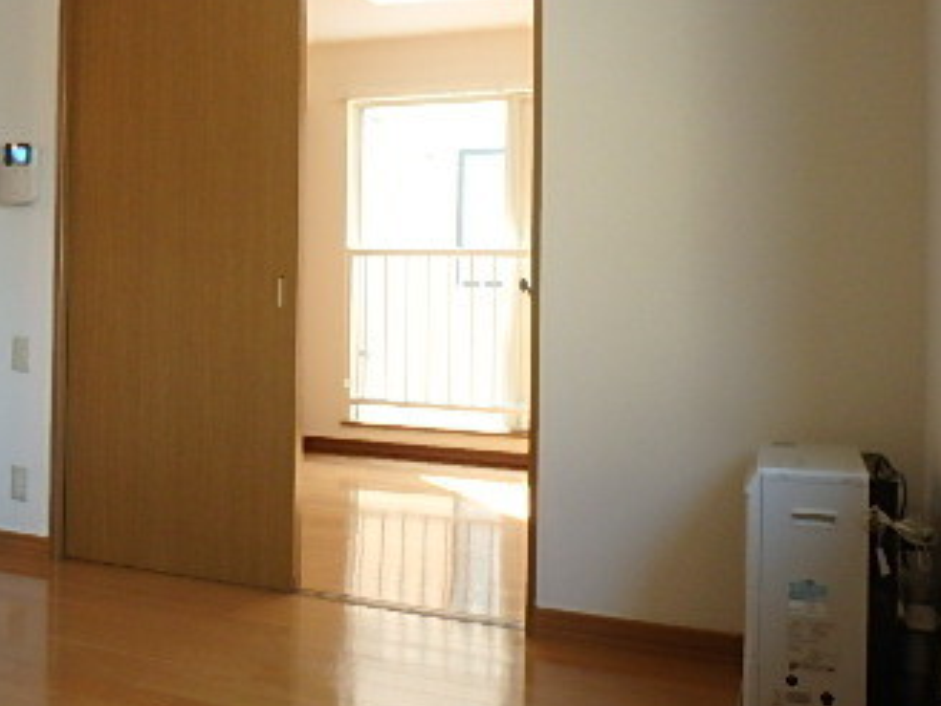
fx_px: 1115
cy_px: 284
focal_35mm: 41
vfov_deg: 35.0
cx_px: 218
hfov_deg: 44.0
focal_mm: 3.7
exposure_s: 1/50
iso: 200
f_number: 3.5
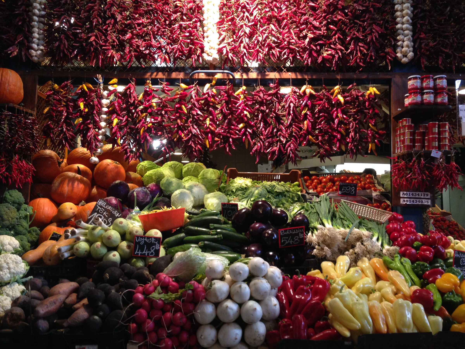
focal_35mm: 33
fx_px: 443
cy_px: 174
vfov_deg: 42.9
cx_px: 232
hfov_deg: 55.4
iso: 160
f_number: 2.4
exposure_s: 1/20
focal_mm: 4.12
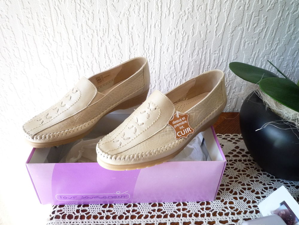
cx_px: 150
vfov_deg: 54.9
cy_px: 112
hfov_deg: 69.4
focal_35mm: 25
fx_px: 216
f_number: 2.8
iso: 250
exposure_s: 1/30
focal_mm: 4.4
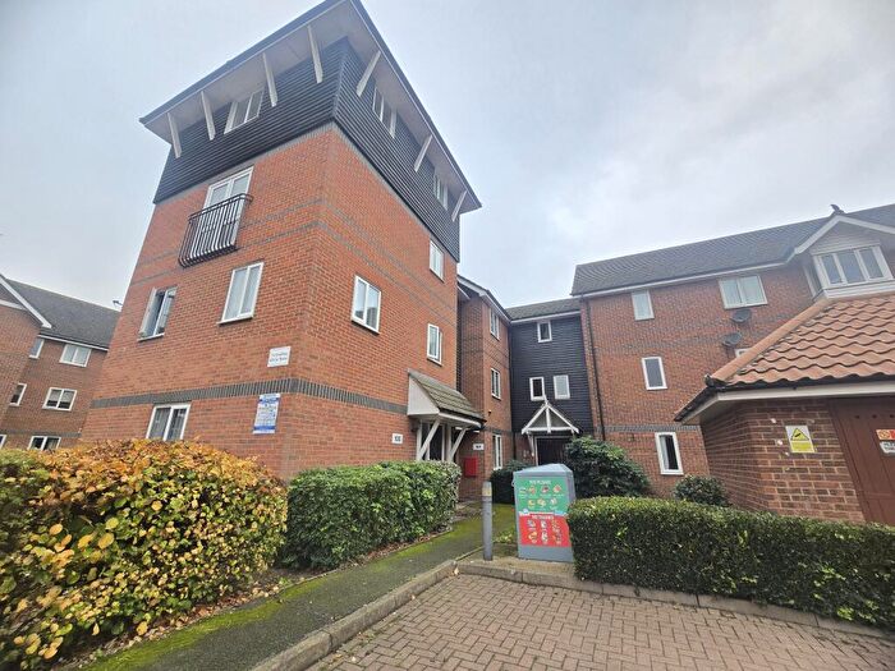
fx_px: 336
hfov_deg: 106.2
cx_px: 448
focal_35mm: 13
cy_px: 336
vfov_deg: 89.9
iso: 50
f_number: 2.2
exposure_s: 1/209
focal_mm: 2.2
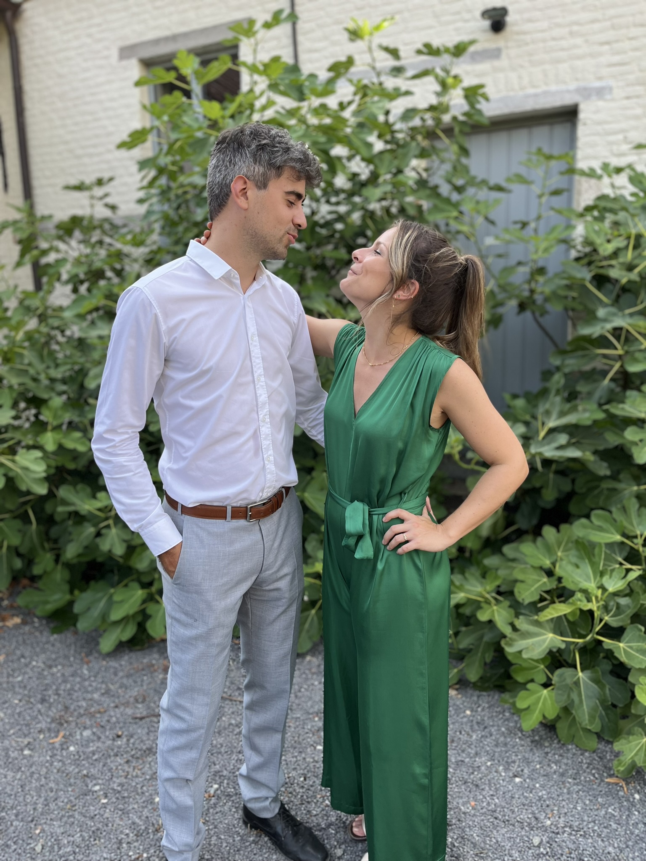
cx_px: 323
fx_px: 647
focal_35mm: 26
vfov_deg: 67.3
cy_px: 430
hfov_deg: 53.1
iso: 50
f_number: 1.6
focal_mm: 5.1
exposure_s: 1/469
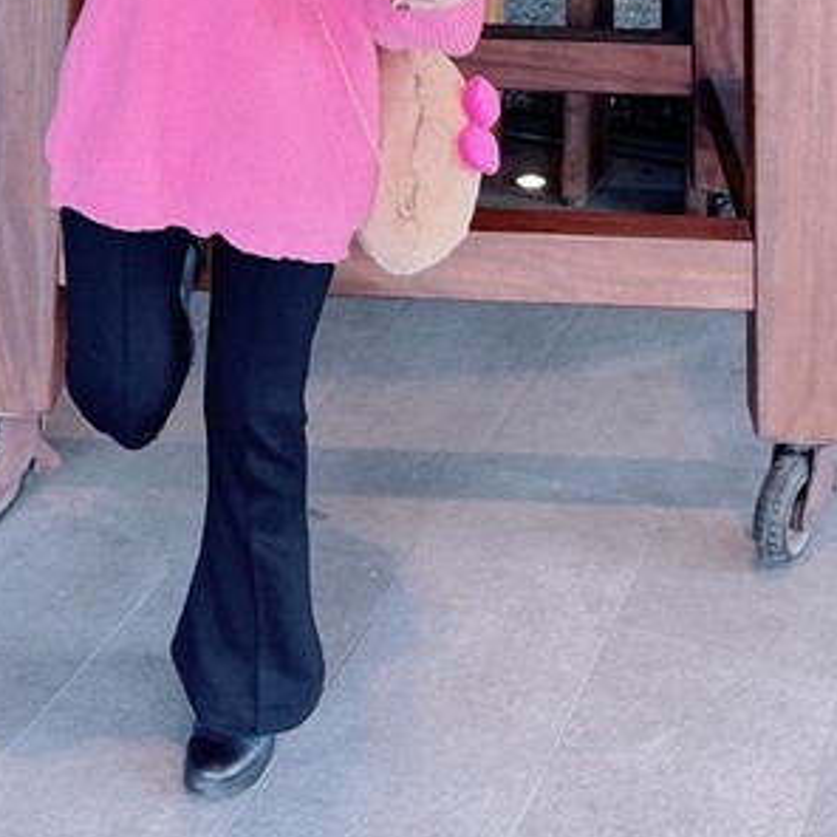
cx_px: 431
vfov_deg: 22.8
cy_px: -291
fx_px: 1806
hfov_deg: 26.1
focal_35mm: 66
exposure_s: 1/120
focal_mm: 5.1
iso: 32
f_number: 1.6
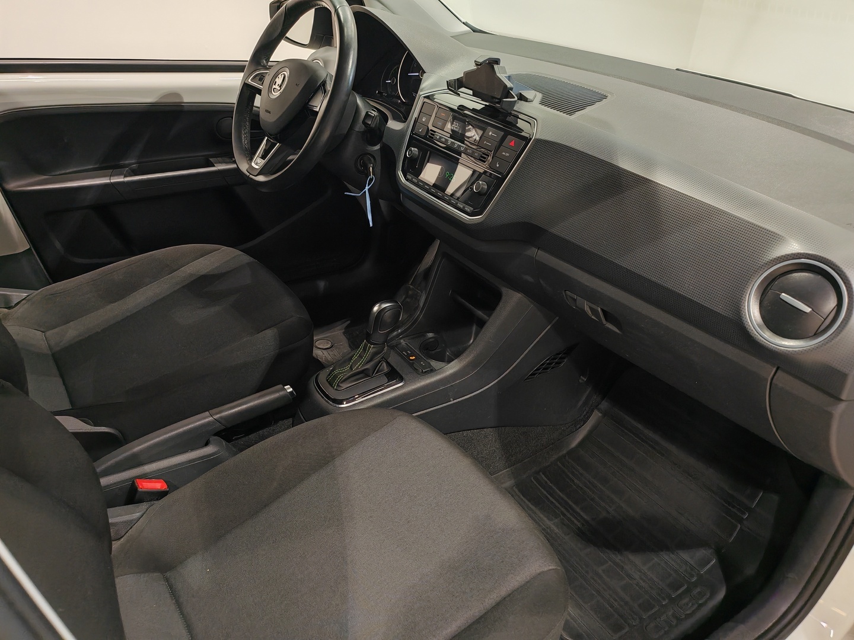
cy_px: 320
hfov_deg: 67.3
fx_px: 641
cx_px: 427
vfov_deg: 53.1
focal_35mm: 26
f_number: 1.6
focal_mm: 5.4
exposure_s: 1/100
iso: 125
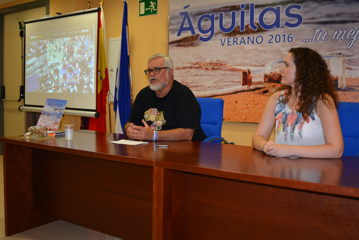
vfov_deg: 36.9
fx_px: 359
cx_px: 180
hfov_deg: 53.1
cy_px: 120
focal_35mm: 36
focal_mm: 24
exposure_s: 1/60
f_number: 4
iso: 640
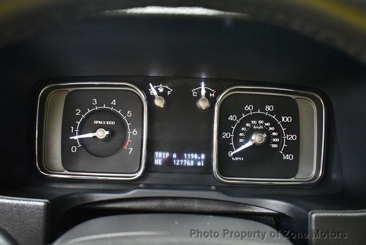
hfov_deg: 53.1
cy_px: 122
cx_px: 183
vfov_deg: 36.9
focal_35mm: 36
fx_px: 366
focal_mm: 18
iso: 10000
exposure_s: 1/60
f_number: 3.5
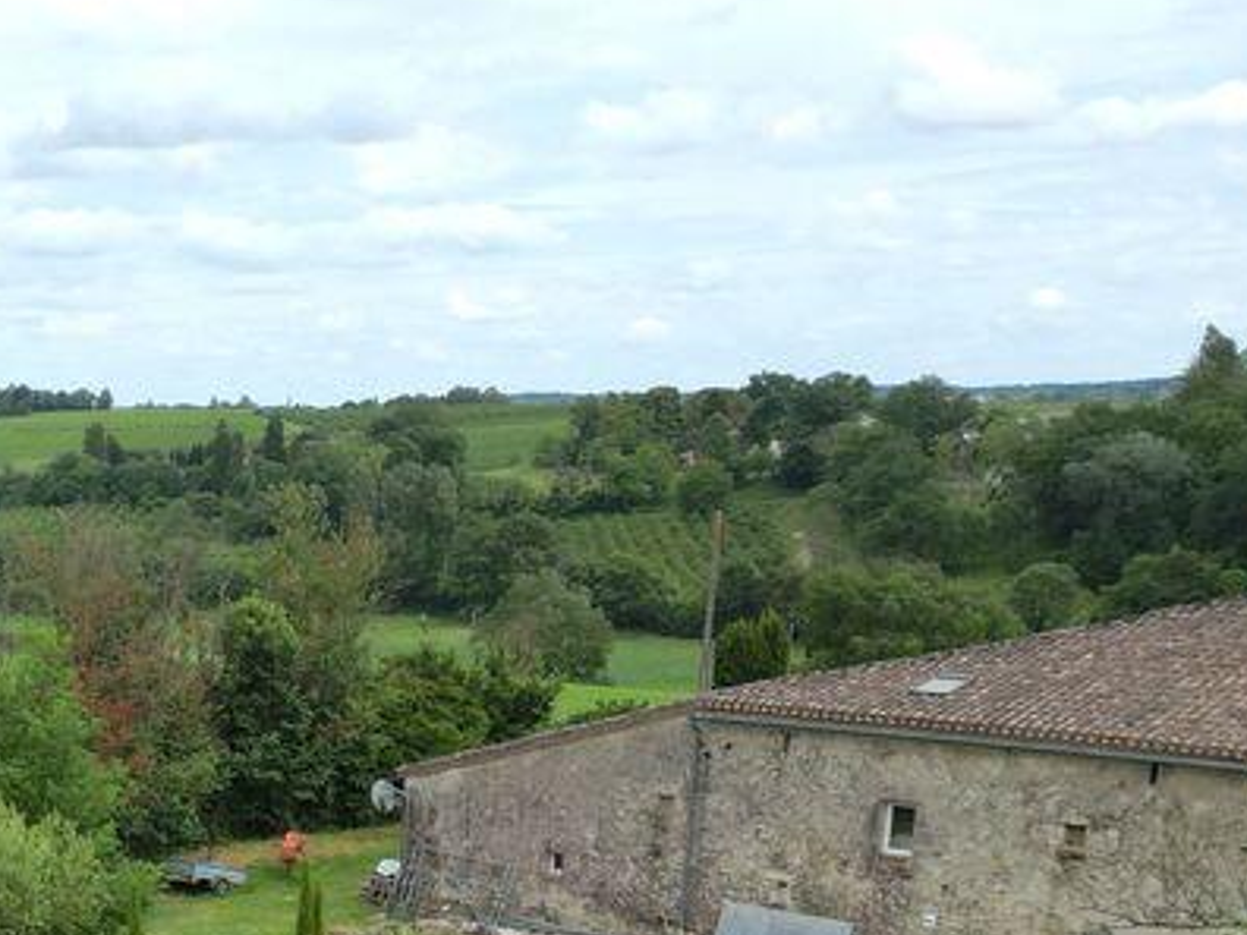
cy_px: 1007
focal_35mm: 62
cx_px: -170
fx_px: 2233
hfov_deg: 28.0
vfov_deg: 22.4
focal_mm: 6.72
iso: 110
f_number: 1.7
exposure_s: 1/4000
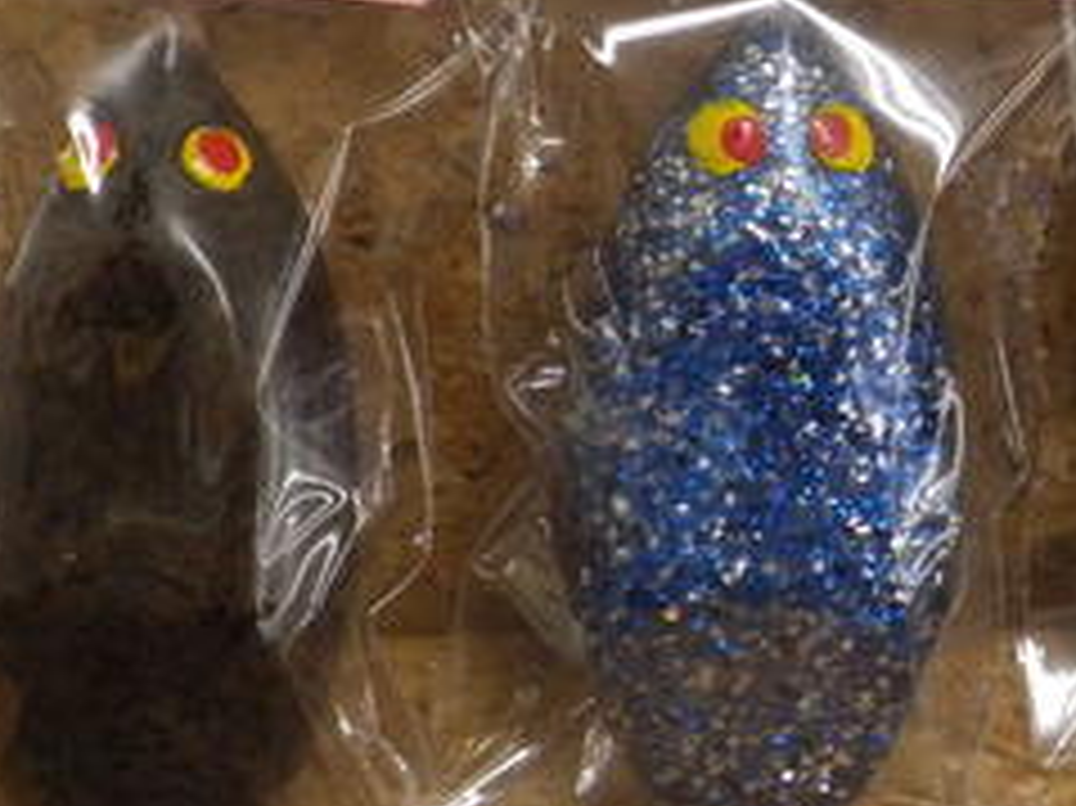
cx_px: 761
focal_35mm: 91
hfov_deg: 21.4
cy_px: 158
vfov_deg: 16.1
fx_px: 2827
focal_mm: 6.1
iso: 250
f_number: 3.8
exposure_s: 1/50
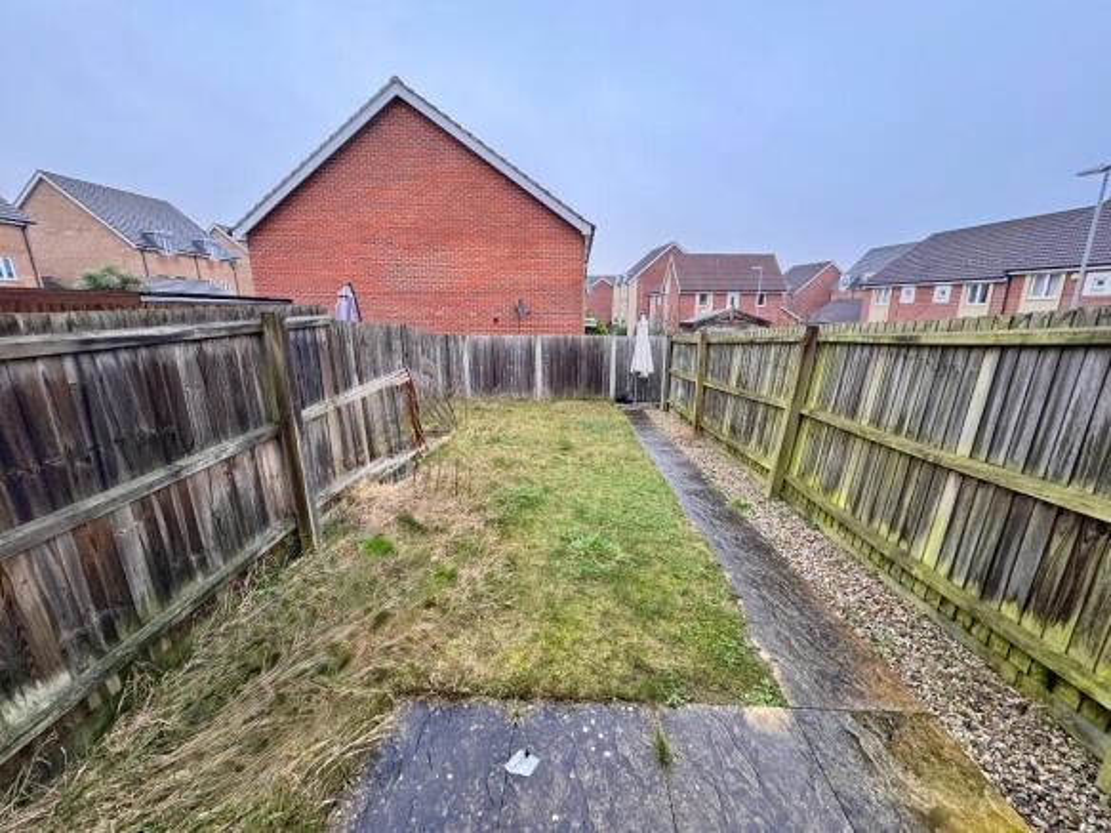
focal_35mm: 14
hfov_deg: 102.1
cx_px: 556
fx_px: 449
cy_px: 416
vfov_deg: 85.7
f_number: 2.2
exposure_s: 1/100
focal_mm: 2.22
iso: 200
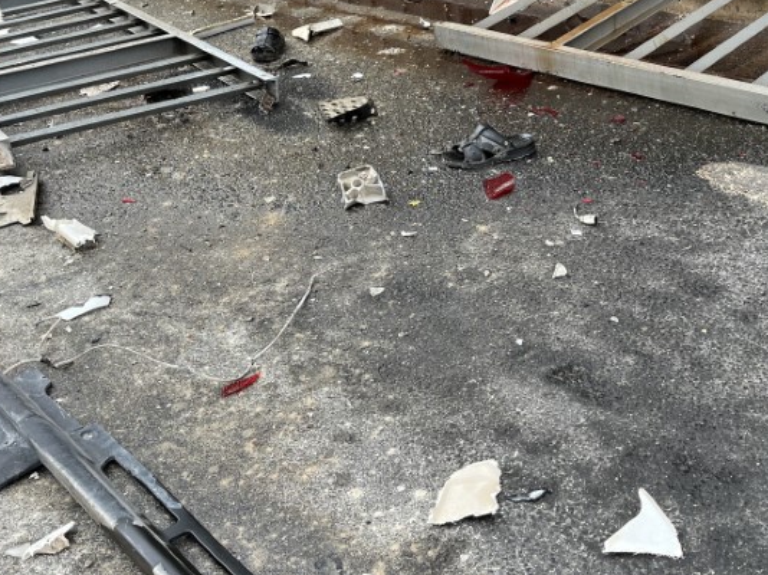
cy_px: 264
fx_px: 998
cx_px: 414
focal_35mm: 45
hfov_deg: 42.1
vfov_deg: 32.1
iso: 50
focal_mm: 5.1
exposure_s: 1/508
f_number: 1.6
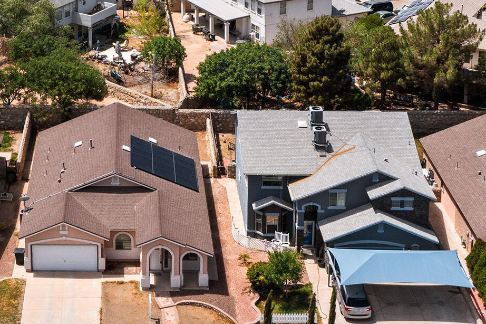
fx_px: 1107
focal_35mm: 82
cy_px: -87
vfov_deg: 15.9
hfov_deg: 24.3
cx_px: 82
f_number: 6.3
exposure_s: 1/500
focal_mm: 10.26
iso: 100
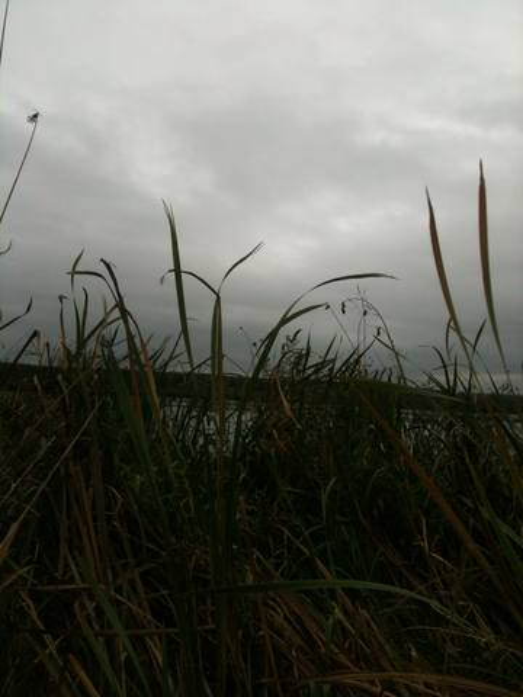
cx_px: 262
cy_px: 348
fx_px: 705
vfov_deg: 52.6
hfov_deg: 40.7
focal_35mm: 35
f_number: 2.8
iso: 64
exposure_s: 1/266
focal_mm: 3.85
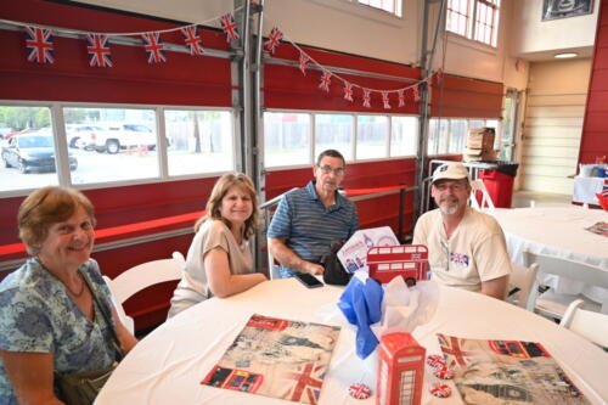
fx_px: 405
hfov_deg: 73.8
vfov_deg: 53.1
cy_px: 202
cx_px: 304
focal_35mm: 24
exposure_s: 1/125
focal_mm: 24
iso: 720
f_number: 4
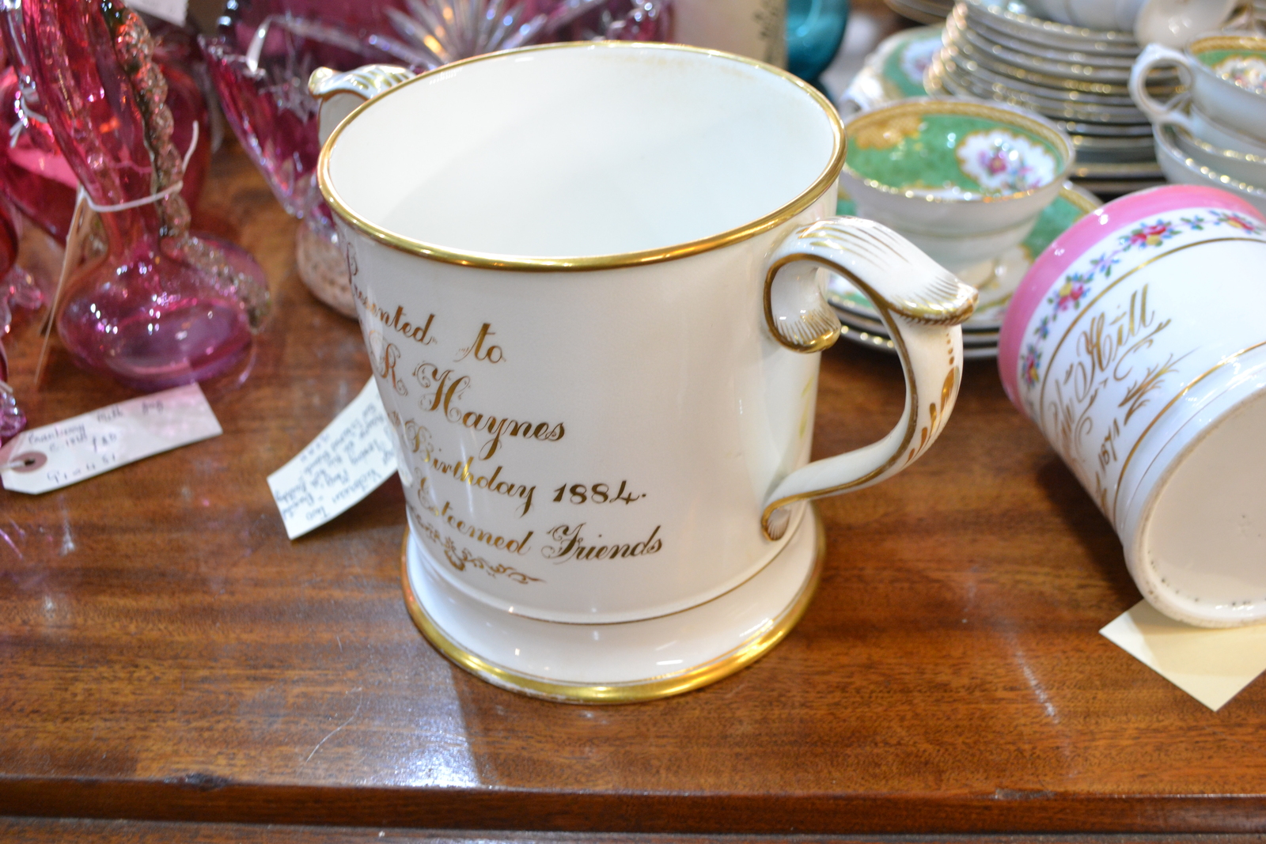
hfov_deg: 57.2
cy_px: 422
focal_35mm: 33
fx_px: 1161
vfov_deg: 40.0
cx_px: 633
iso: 720
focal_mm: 22
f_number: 4
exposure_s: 1/15
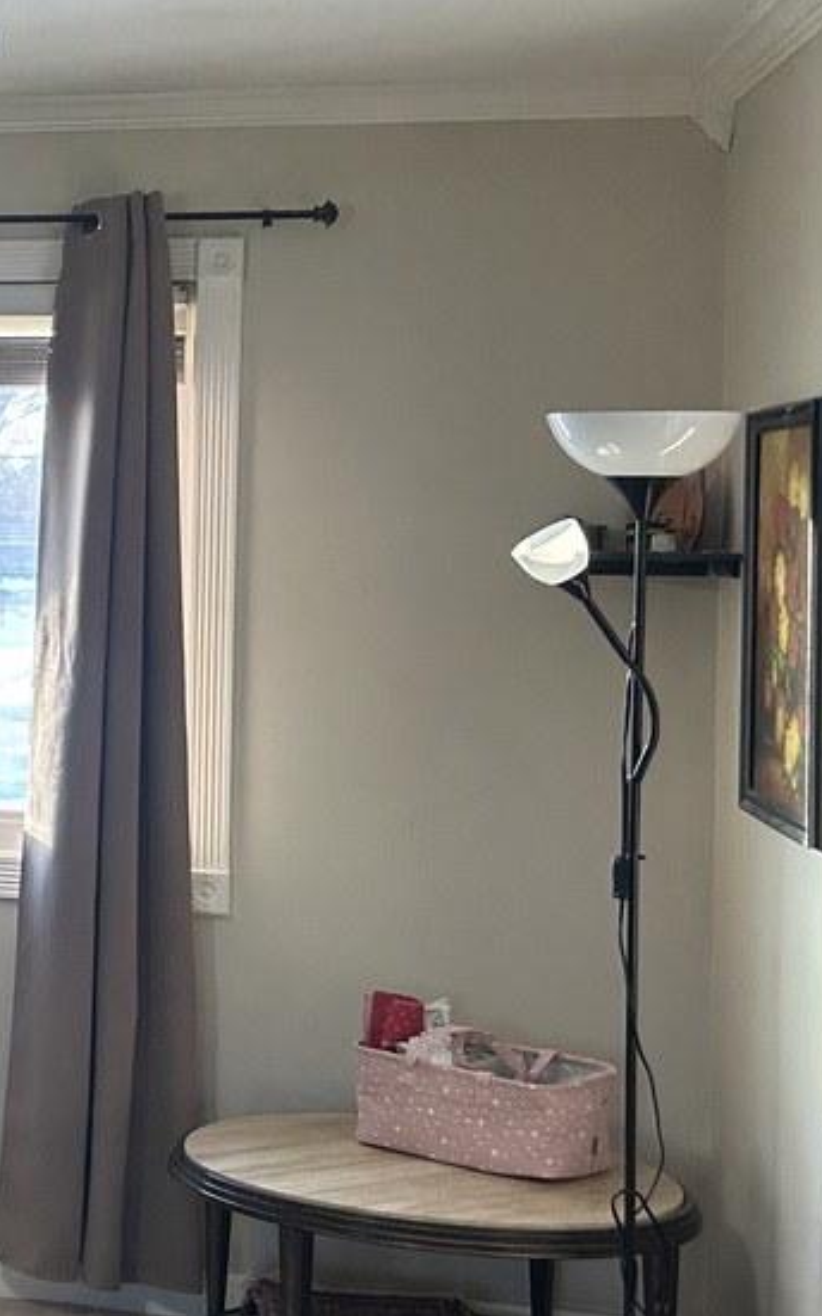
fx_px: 2583
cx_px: -616
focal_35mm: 72
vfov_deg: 28.5
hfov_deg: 15.7
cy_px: 506
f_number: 1.5
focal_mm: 5.7
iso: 64
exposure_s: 1/60
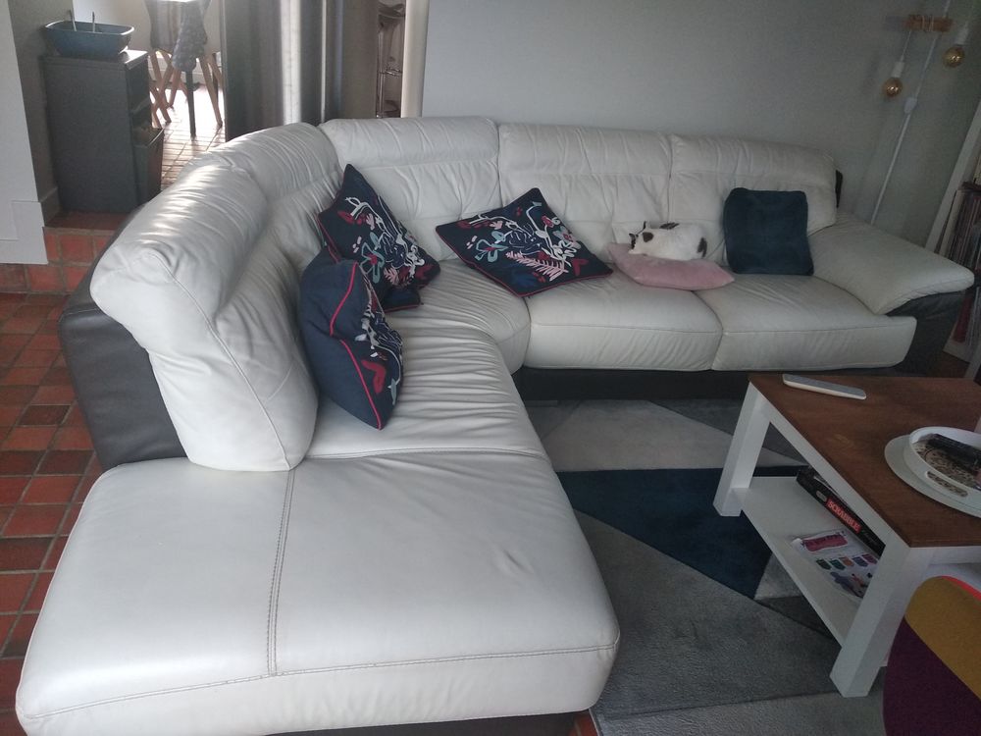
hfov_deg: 67.3
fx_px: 737
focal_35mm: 26
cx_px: 490
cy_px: 368
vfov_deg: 53.1
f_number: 2.2
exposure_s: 1/33
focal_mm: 3.81
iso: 400
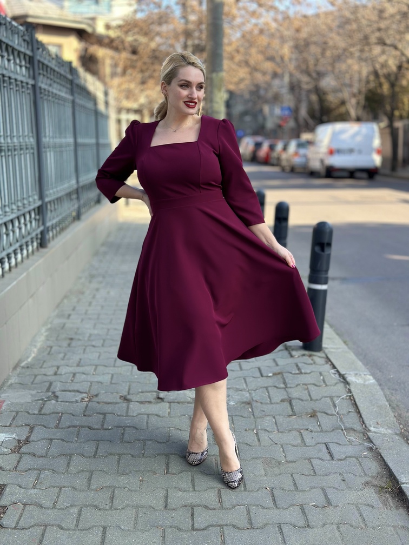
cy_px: 272
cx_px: 204
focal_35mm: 48
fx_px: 756
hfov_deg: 30.3
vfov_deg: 39.7
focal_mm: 6.86
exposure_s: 1/880
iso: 80
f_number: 1.78
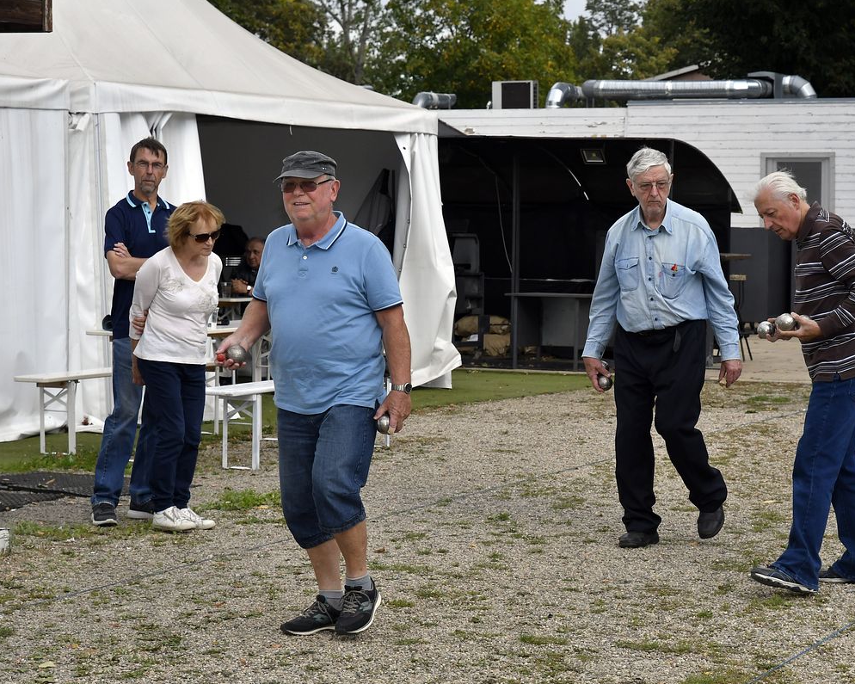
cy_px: 342
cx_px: 514
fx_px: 2581
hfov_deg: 18.8
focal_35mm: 102
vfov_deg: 15.1
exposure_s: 1/1250
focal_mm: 60
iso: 800
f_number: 6.3
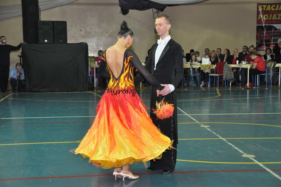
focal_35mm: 66
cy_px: 94
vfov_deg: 20.6
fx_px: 515
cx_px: 140
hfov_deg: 30.5
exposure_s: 1/60
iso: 800
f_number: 4.5
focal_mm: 44
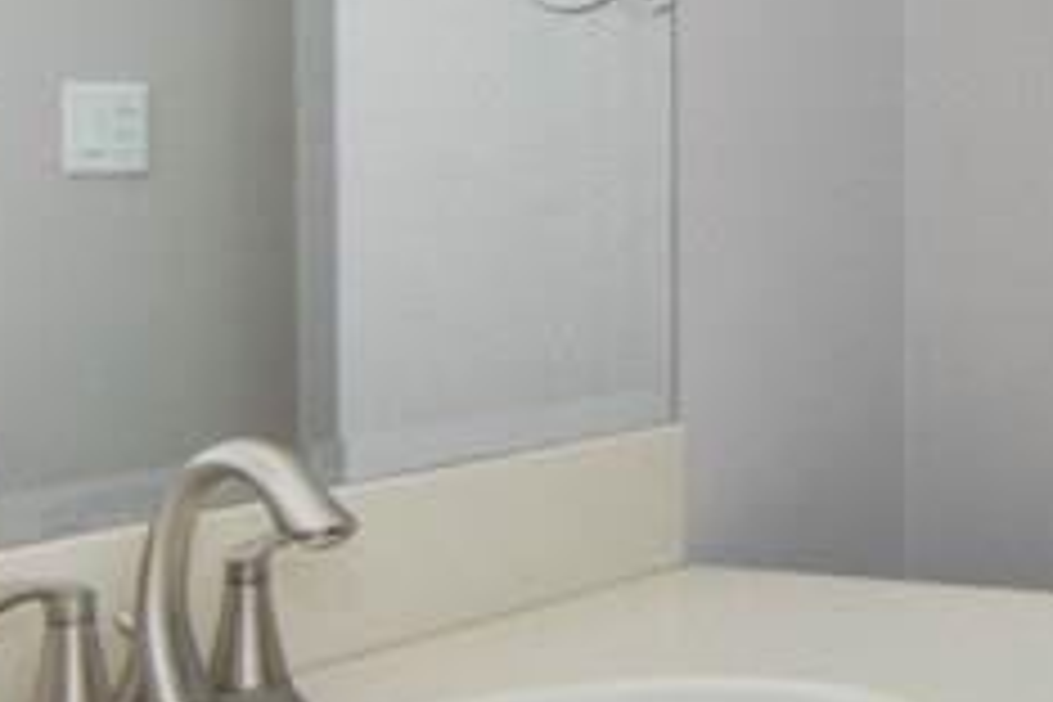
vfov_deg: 18.8
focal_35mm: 72
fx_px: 2111
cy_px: 205
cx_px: 1444
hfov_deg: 23.9
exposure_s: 1/200
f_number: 13
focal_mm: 11
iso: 640
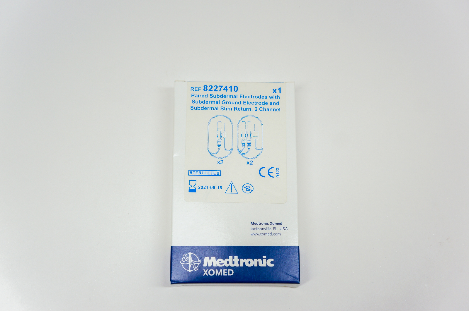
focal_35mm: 45
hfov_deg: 43.6
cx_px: 234
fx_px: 586
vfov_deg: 29.8
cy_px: 156
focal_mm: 30
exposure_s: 1/200
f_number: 4.5
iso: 200
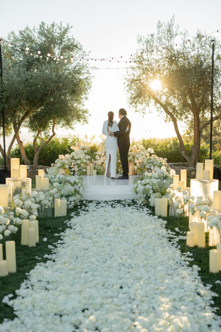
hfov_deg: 27.0
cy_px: 166
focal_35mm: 50
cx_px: 110
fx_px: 460
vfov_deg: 39.6
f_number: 2.2
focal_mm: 50
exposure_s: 1/500
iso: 100
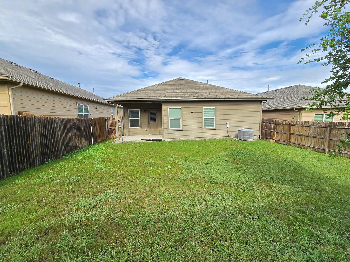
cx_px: 175
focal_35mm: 13
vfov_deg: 89.9
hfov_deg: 106.2
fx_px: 131
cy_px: 131
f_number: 2.2
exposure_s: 1/892
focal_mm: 2.2
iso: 50
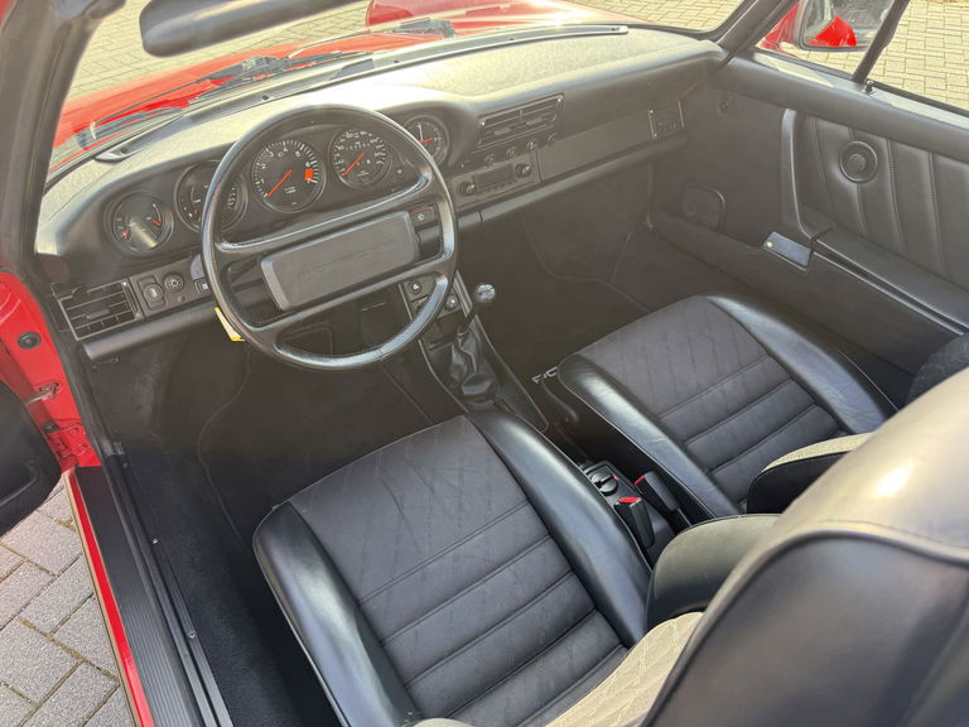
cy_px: 364
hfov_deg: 71.6
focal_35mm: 24
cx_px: 484
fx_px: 672
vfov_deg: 56.8
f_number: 1.78
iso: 100
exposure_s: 1/247
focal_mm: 6.76
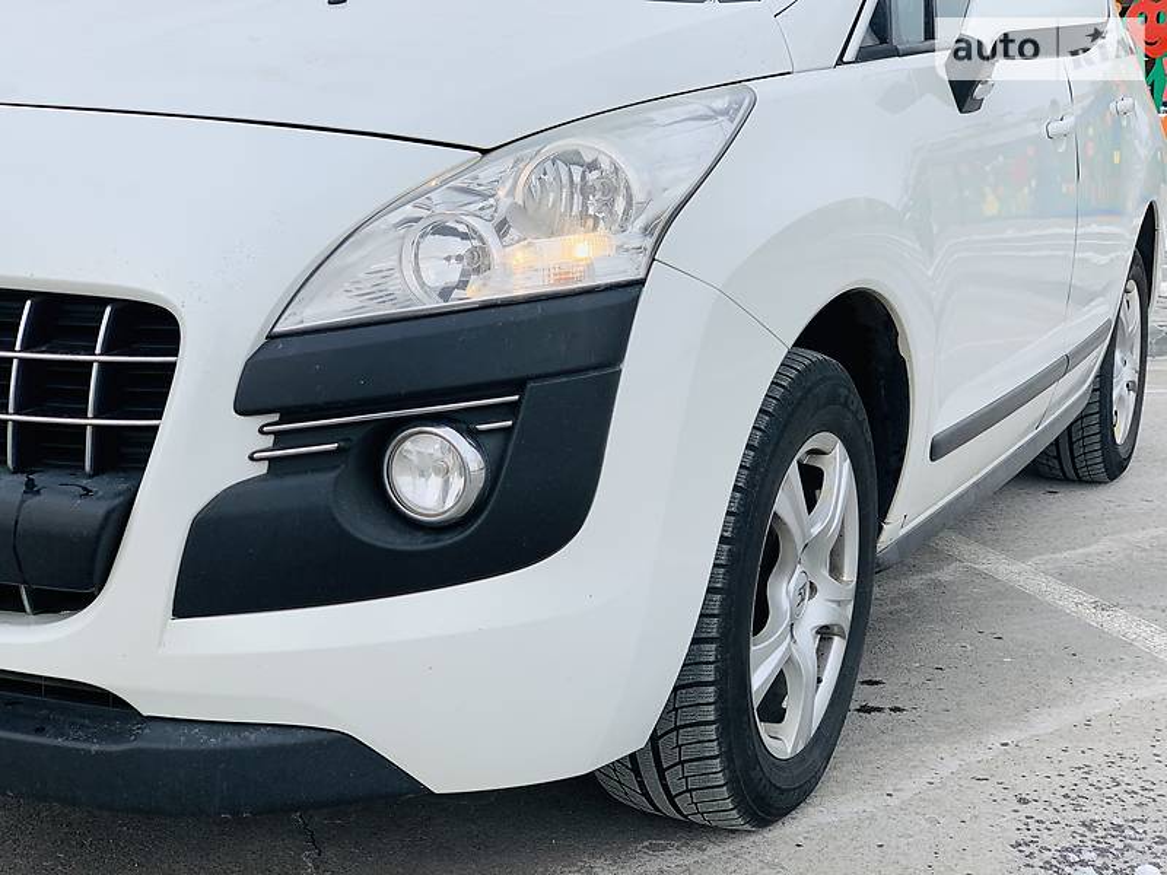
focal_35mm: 52
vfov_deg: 28.0
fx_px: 1753
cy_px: 438
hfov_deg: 36.8
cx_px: 584
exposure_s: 1/675
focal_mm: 6
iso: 16
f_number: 2.4
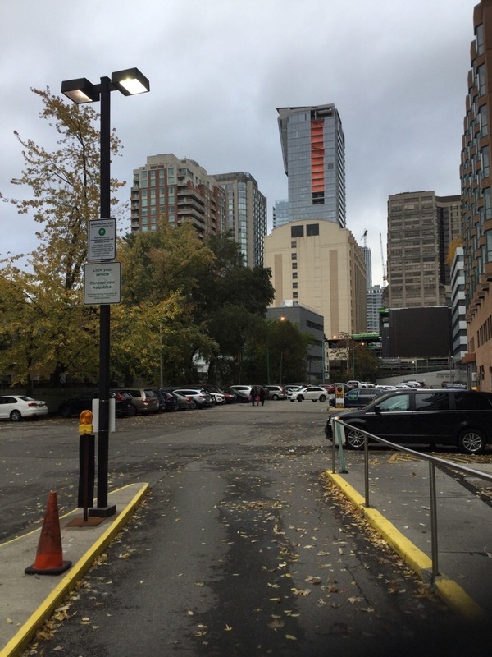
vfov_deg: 58.4
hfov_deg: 45.4
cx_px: 246
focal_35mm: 31
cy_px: 328
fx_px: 587
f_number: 2.4
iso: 25
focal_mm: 3.3
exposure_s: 1/279
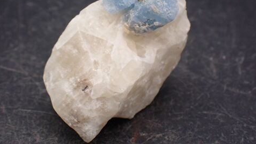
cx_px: 128
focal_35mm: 110
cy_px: 47
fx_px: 747
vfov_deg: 11.0
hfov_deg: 19.5
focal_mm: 18
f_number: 4.9
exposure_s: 1/400
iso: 250
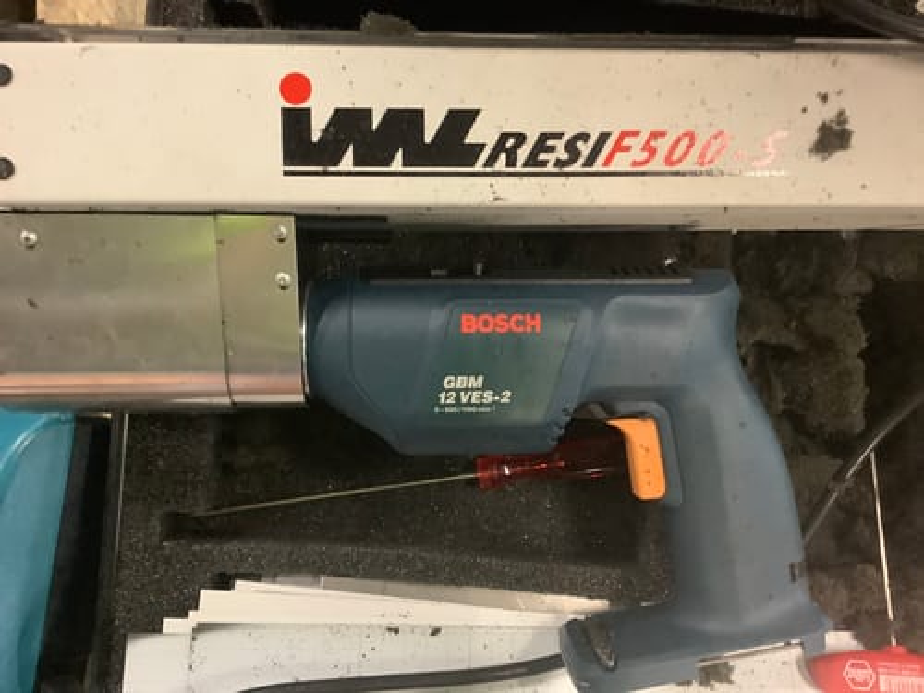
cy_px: 346
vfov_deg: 45.4
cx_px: 462
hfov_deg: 58.4
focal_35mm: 31
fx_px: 827
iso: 500
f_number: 2.4
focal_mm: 3.3
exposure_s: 1/25
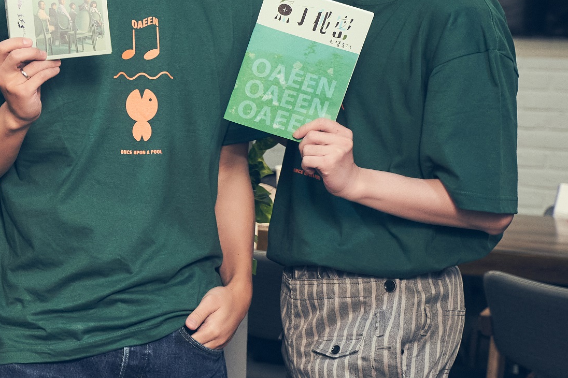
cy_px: 116
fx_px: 1814
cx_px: -196
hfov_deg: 16.7
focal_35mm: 115
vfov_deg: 11.9
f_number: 3.5
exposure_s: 1/200
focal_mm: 42
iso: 1600
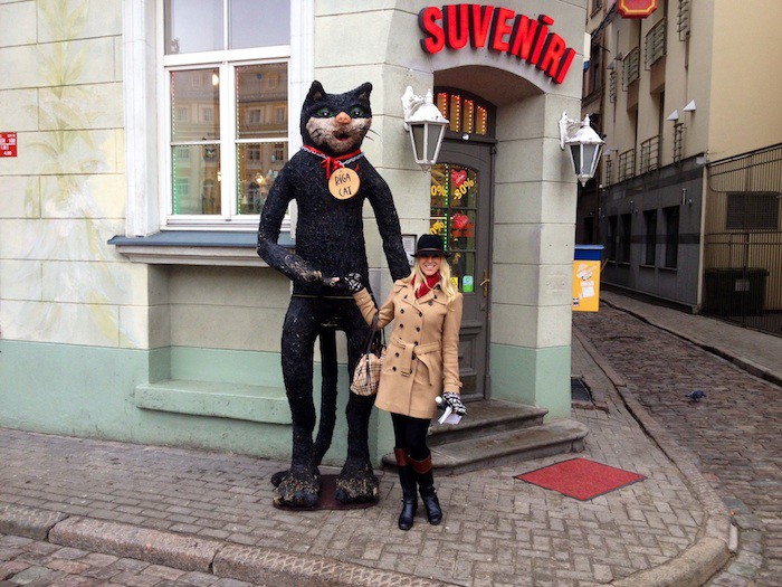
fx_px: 791
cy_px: 294
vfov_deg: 40.7
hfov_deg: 52.6
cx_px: 391
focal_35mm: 35
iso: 64
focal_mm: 4.28
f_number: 2.4
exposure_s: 1/120
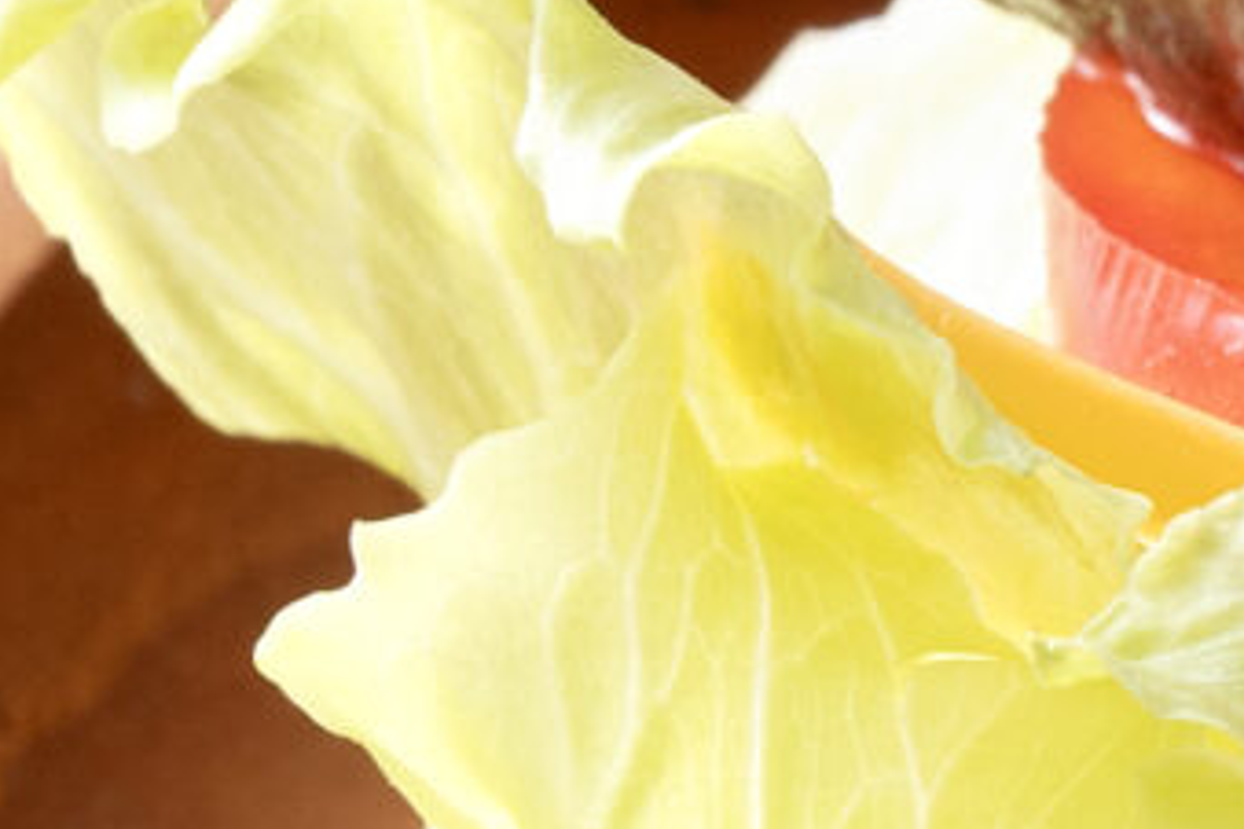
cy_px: 504
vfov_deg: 1.5
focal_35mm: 906
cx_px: 2903
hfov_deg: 2.3
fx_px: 31305
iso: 400
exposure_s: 1/200
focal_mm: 120
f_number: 16
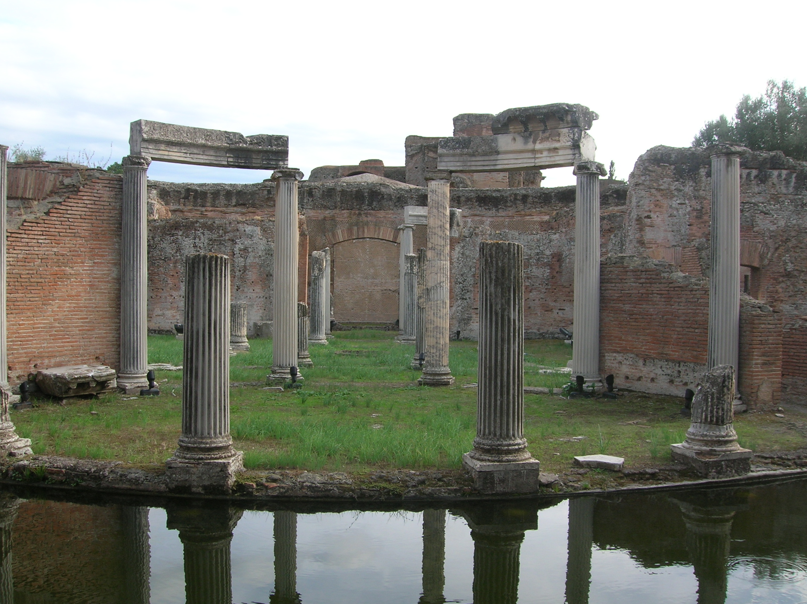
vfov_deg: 41.7
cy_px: 302
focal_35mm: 34
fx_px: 792
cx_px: 404
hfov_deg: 54.0
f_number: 4.9
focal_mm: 5.7
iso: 50
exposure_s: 1/128
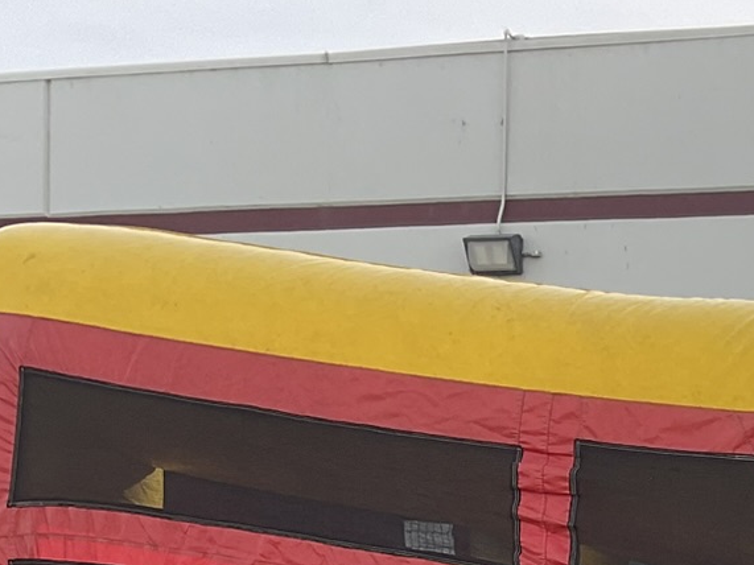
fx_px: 2265
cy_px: 944
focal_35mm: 104
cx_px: 829
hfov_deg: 18.2
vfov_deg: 13.1
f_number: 1.8
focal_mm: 3
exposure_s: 1/540
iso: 16
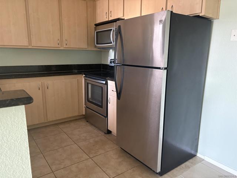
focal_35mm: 26
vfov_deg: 53.1
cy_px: 89
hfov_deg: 67.3
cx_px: 118
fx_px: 178
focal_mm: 5.96
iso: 500
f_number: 1.6
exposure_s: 1/40
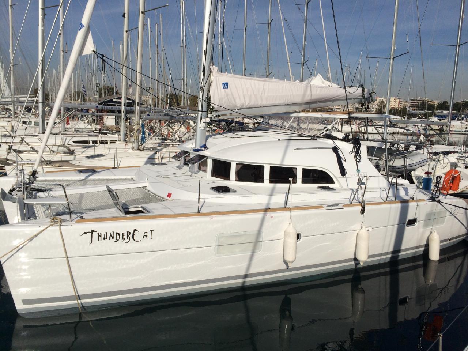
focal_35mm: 29
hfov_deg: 61.7
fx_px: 392
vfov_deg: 48.2
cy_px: 176
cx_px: 234
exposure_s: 1/8264
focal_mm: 4.15
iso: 32
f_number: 2.2
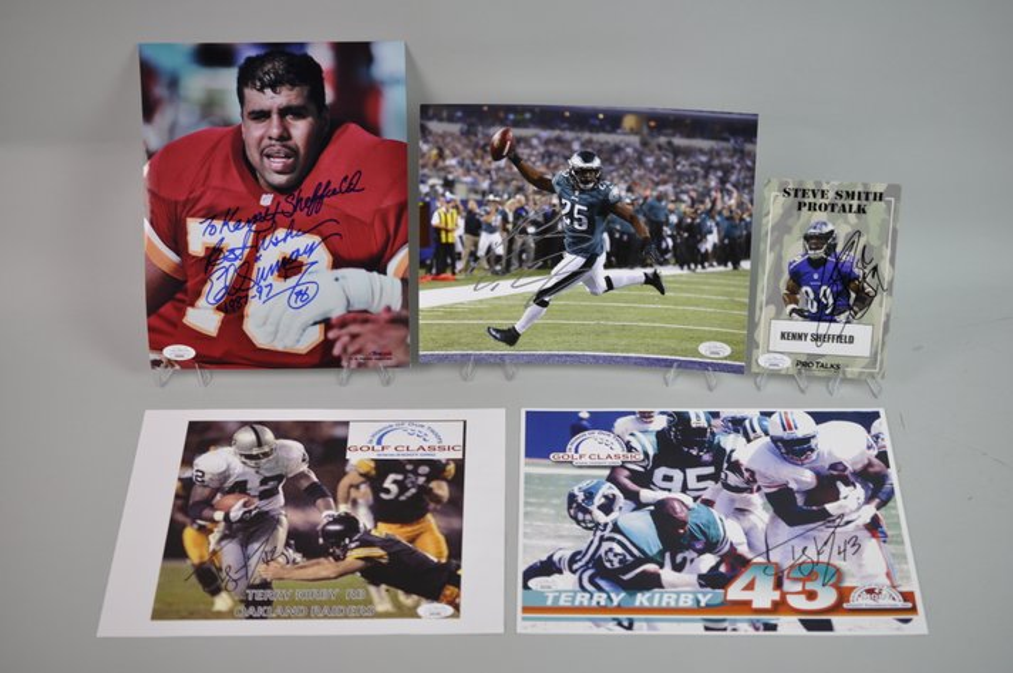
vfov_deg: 22.6
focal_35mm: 60
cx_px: 506
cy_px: 336
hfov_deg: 33.4
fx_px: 1686
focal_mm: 40
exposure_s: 1/40
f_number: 3.2
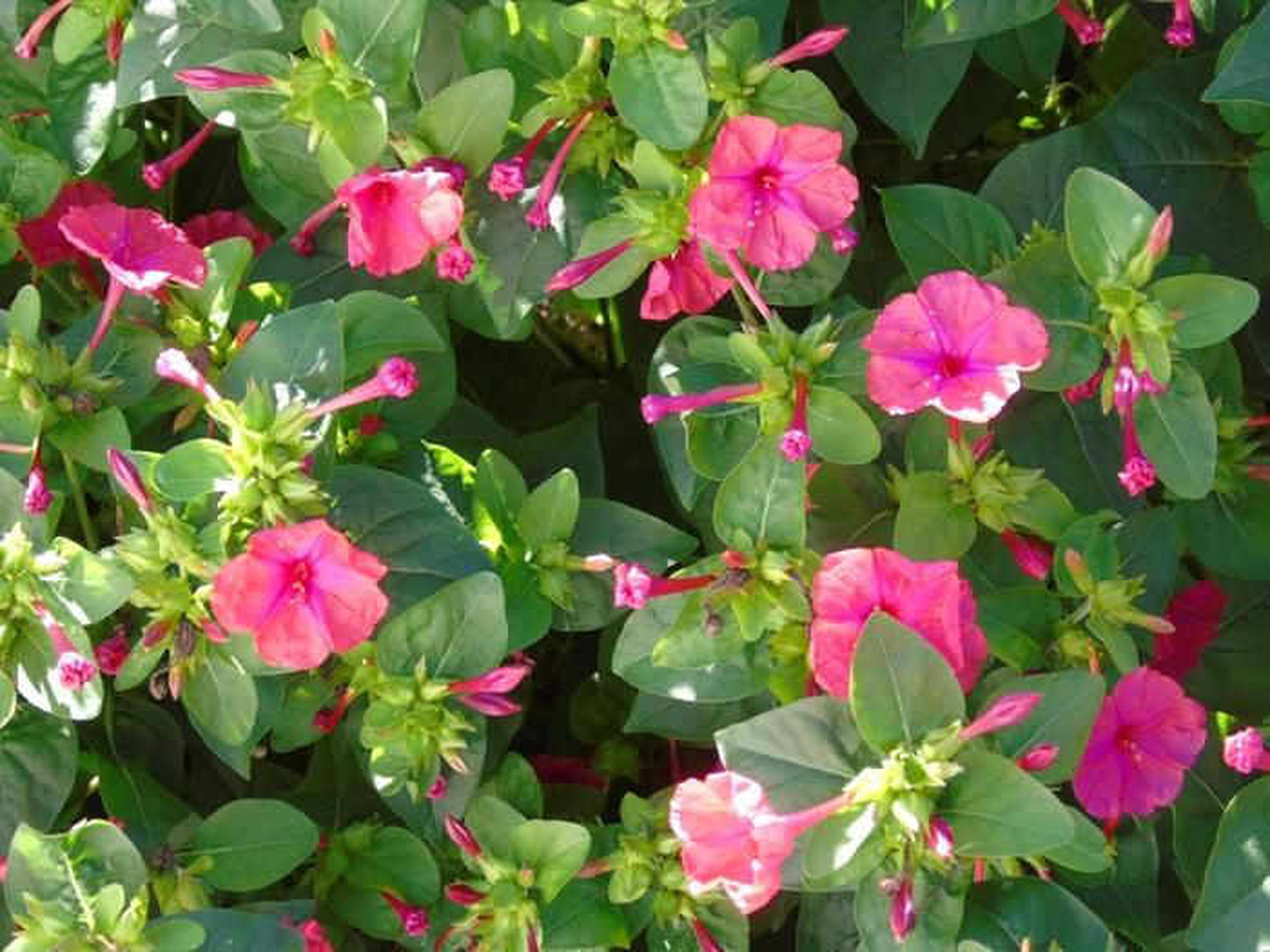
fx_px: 2605
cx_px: 635
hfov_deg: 27.4
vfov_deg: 20.7
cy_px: 476
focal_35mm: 71
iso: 80
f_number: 4.7
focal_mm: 13
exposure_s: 1/40
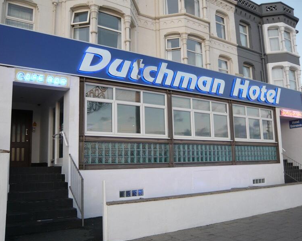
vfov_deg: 48.5
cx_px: 149
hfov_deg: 58.8
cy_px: 124
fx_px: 268
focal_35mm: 30
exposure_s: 1/50
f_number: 2.8
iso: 100
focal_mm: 4.6
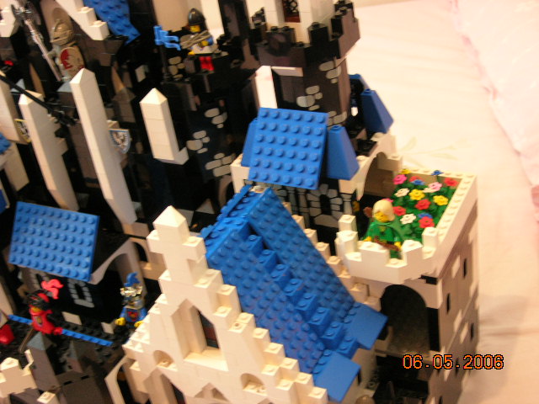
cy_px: 202
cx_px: 270
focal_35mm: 51
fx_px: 794
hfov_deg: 37.5
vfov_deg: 28.6
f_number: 3.2
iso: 200
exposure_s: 1/9.5
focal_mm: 10.6
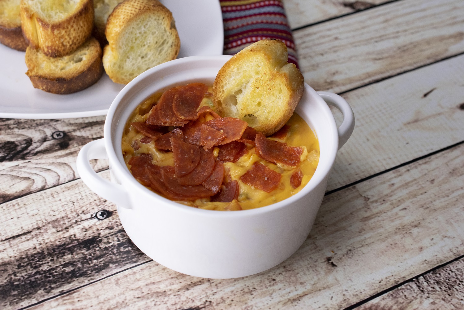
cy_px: 155
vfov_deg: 22.6
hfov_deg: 33.4
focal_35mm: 60
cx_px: 232
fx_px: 773
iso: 800
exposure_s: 1/200
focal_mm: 40
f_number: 5.6
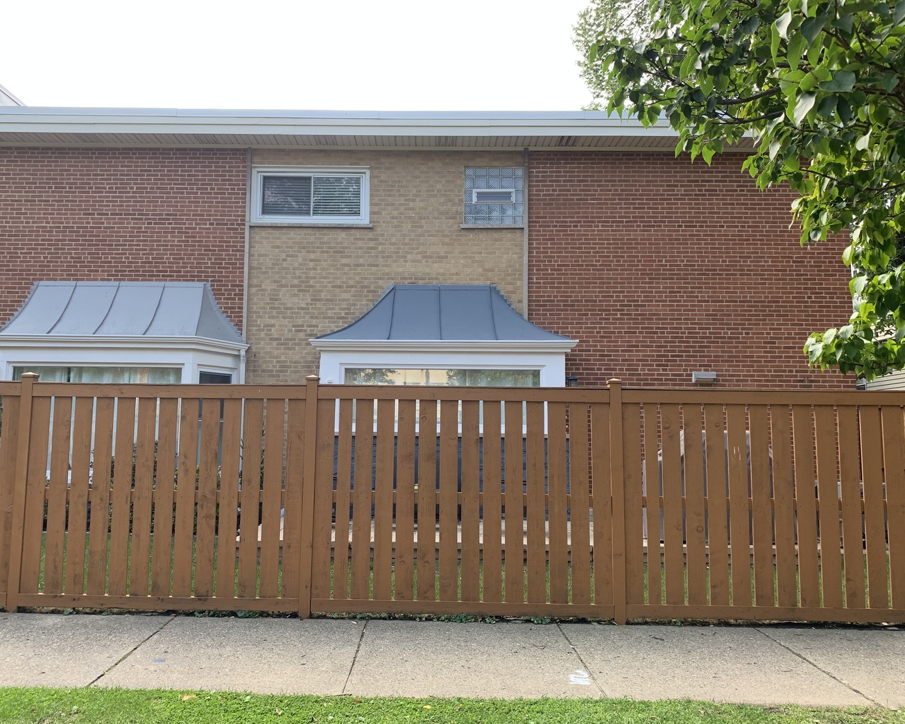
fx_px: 750
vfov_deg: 51.5
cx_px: 422
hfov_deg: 62.1
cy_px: 366
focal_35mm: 28
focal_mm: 4.25
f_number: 1.8
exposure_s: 1/310
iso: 25
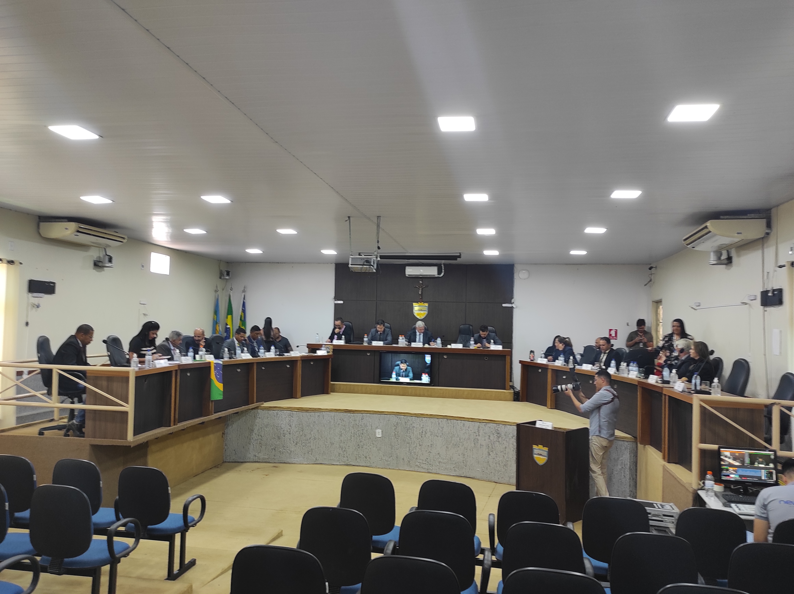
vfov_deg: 54.8
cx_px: 397
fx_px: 573
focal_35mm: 25
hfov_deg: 69.4
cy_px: 297
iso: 288
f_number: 1.89
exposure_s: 1/30
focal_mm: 5.43
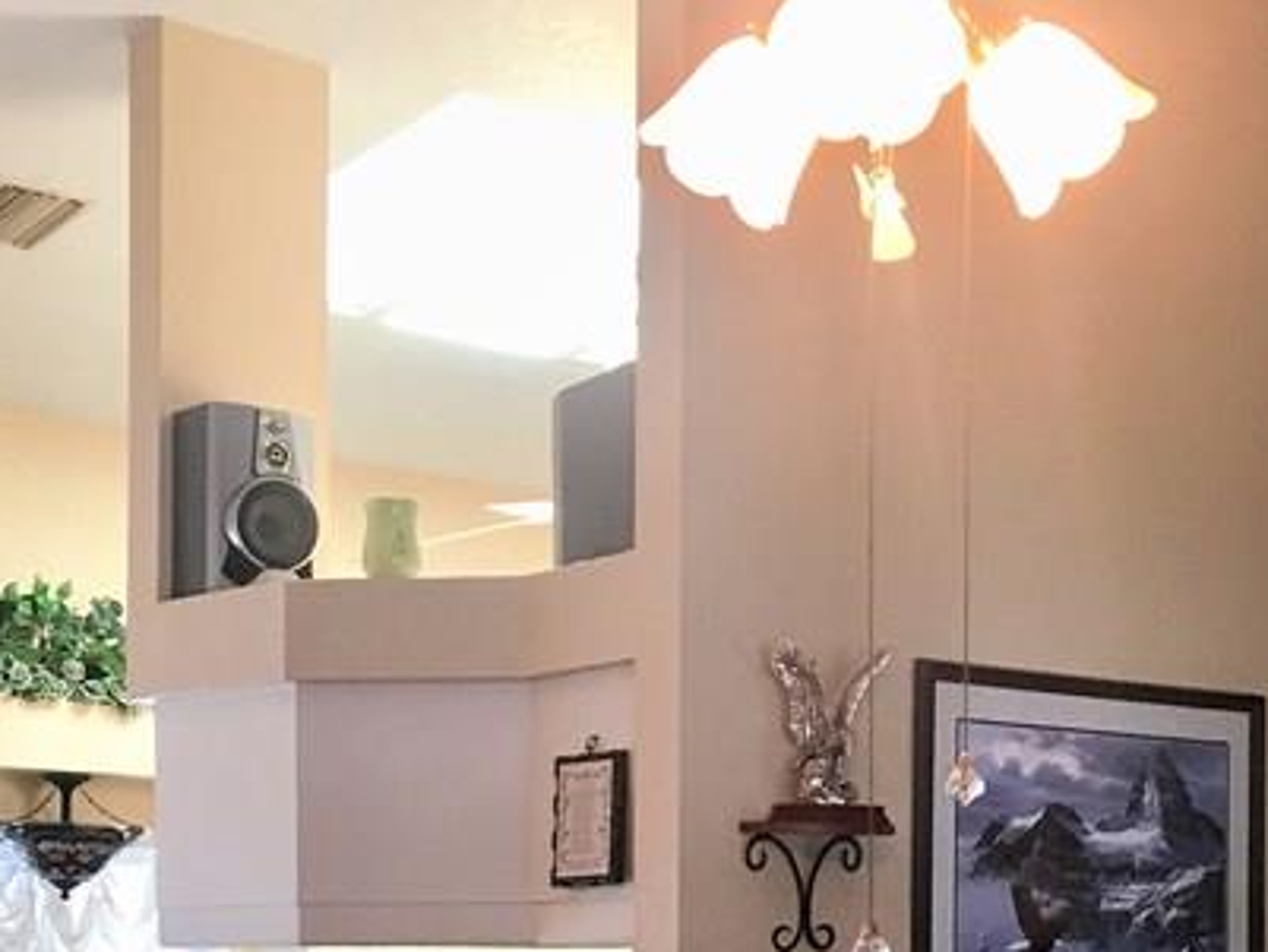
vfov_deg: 19.3
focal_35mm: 74
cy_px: 958
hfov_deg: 26.2
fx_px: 2711
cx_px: 847
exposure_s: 1/15
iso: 40
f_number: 2.2
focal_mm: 4.15
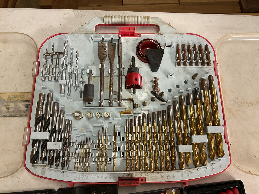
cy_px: 97
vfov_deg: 48.2
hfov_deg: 61.7
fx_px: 217
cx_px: 130
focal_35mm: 29
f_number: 1.8
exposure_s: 1/40
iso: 200
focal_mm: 3
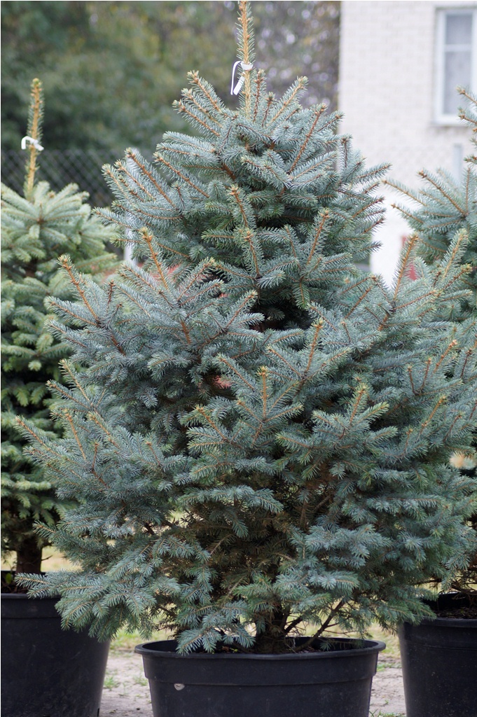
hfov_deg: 7.7
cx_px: 238
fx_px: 3563
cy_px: 358
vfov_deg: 11.5
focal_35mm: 179
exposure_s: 1/160
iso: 200
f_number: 4
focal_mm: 85
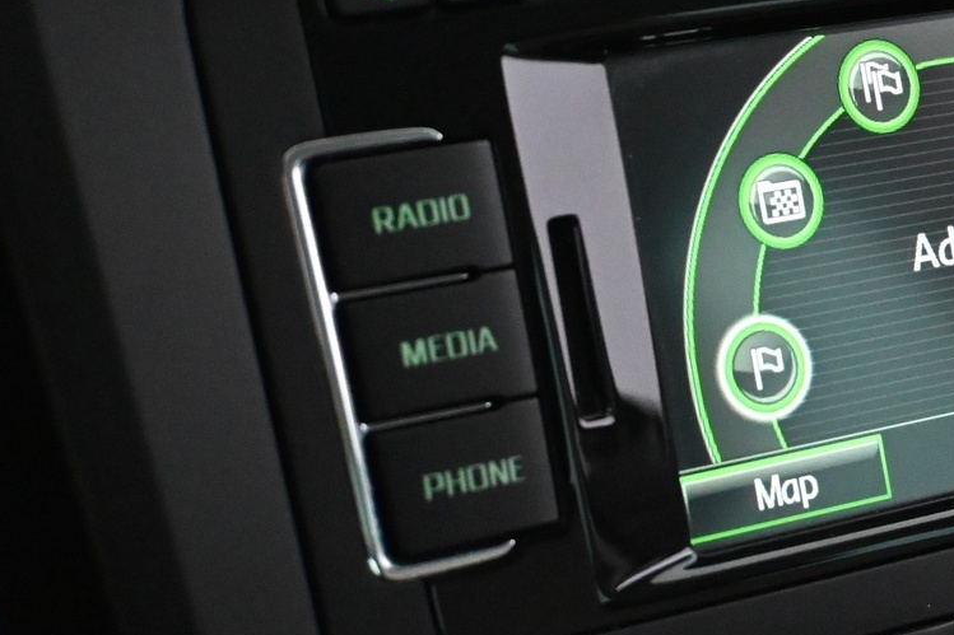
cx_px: 920
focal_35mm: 107
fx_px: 2837
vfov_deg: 12.8
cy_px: 293
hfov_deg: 18.7
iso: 8000
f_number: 5
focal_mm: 33
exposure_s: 1/60
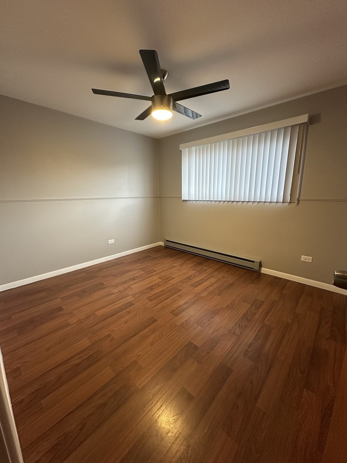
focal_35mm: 14
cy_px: 232
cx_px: 174
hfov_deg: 85.7
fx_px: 187
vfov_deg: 102.1
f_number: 2.2
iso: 200
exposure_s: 1/60
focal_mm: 2.22
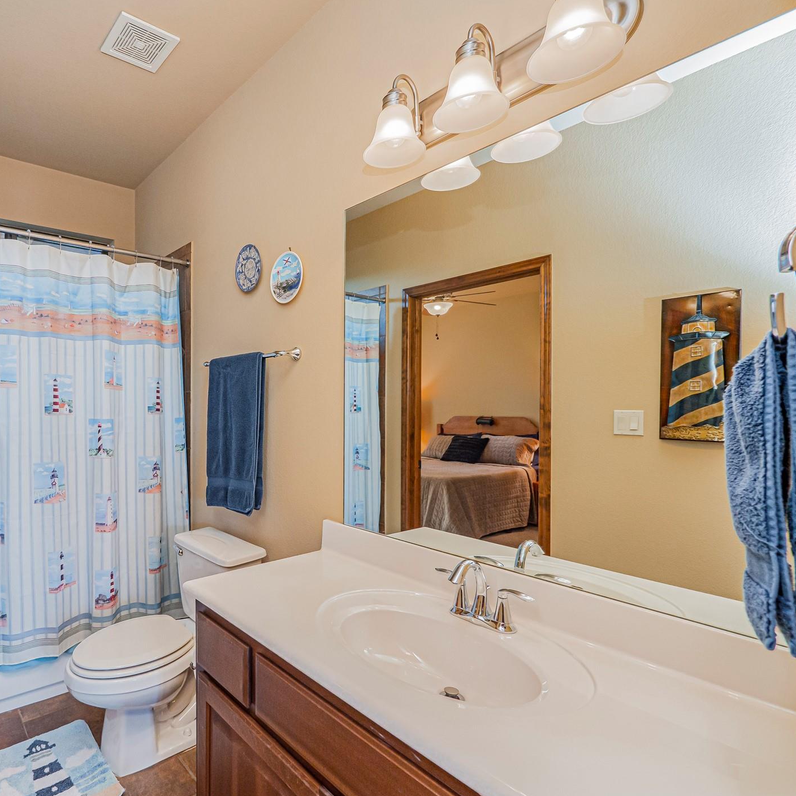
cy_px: 413
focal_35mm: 18
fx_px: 468
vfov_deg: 80.7
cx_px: 252
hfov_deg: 77.5
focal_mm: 7
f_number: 5
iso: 500
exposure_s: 1/250
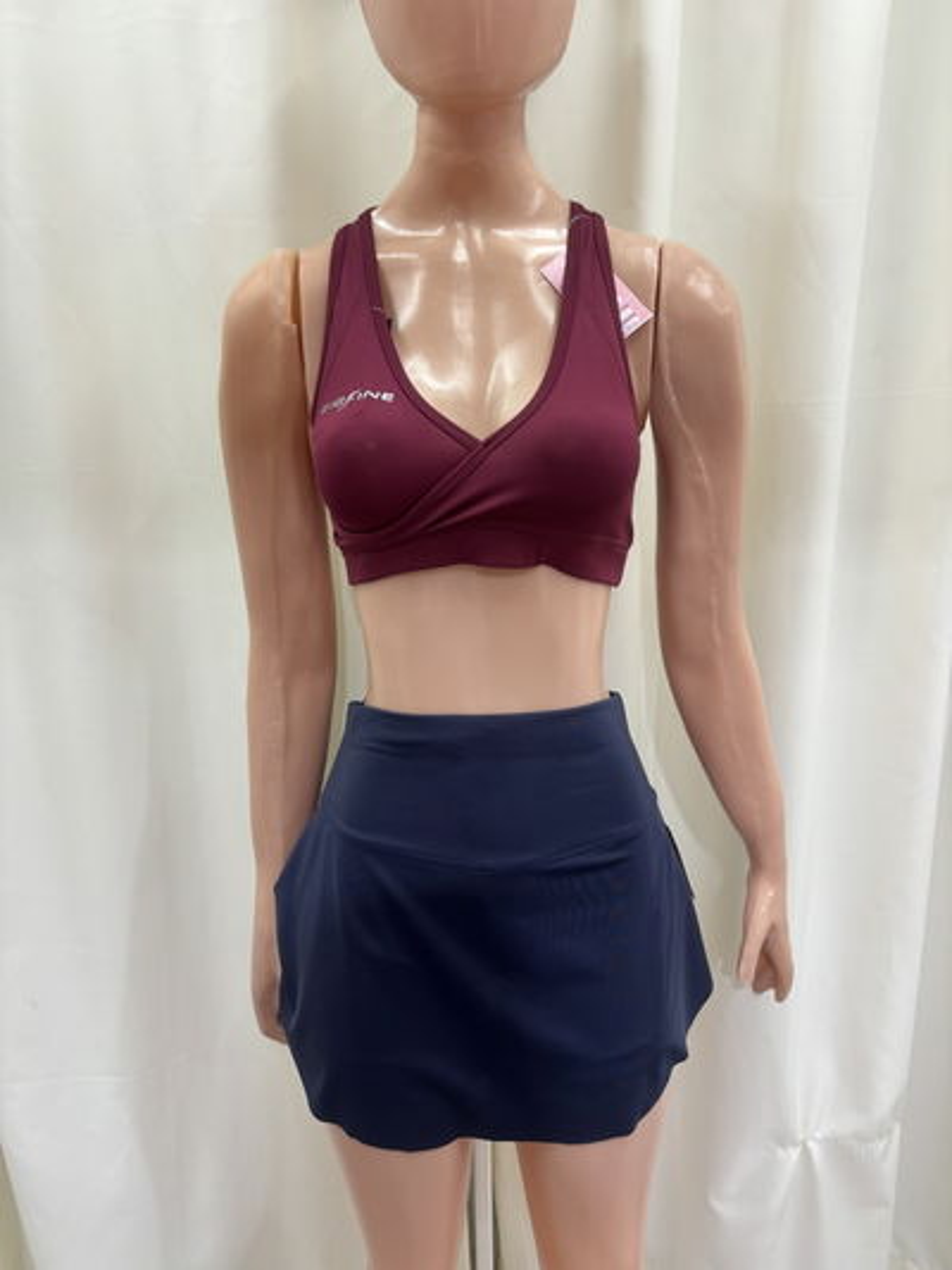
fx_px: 953
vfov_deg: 67.3
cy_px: 635
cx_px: 476
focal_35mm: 26
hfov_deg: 53.1
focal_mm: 5.96
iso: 80
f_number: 1.6
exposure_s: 1/50
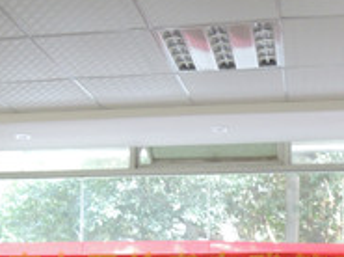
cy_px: 321
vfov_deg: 20.8
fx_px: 645
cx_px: 184
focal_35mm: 65
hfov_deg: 29.9
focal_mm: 4.3
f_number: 3.5
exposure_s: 1/25
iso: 400
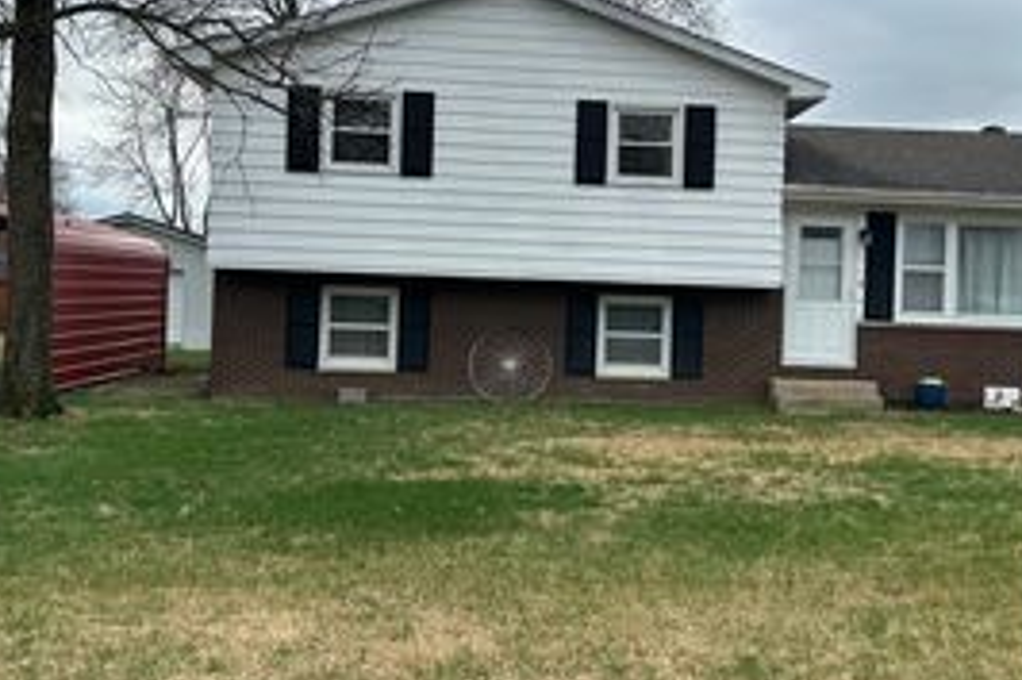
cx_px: 619
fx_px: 1333
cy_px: 279
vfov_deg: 28.6
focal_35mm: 47
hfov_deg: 41.7
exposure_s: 1/2525
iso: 80
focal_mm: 6.86
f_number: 1.78
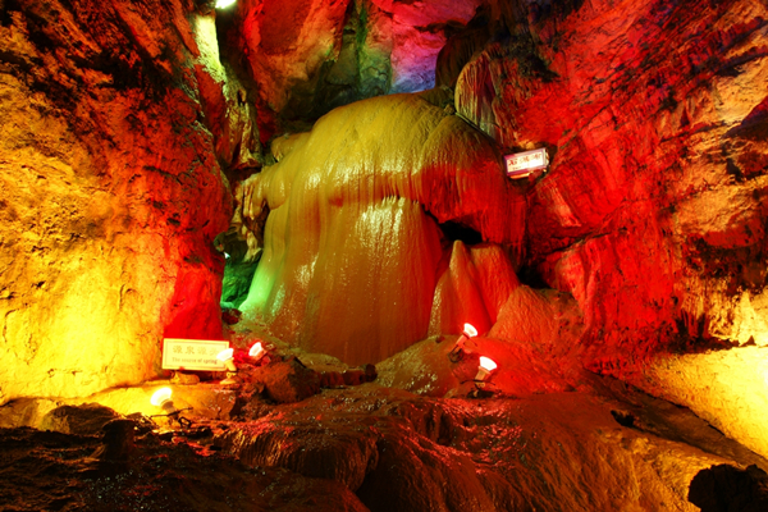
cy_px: 256
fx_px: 576
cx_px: 384
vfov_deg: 47.9
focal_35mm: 27
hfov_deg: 67.4
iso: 100
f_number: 16
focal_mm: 18
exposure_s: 20
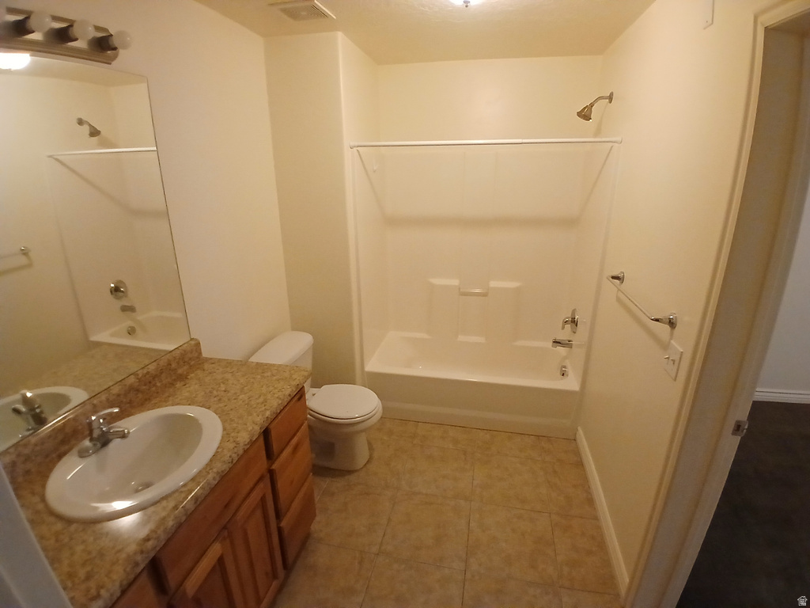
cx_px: 405
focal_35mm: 17
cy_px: 304
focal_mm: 1.4
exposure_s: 1/30
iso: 320
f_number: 2.2
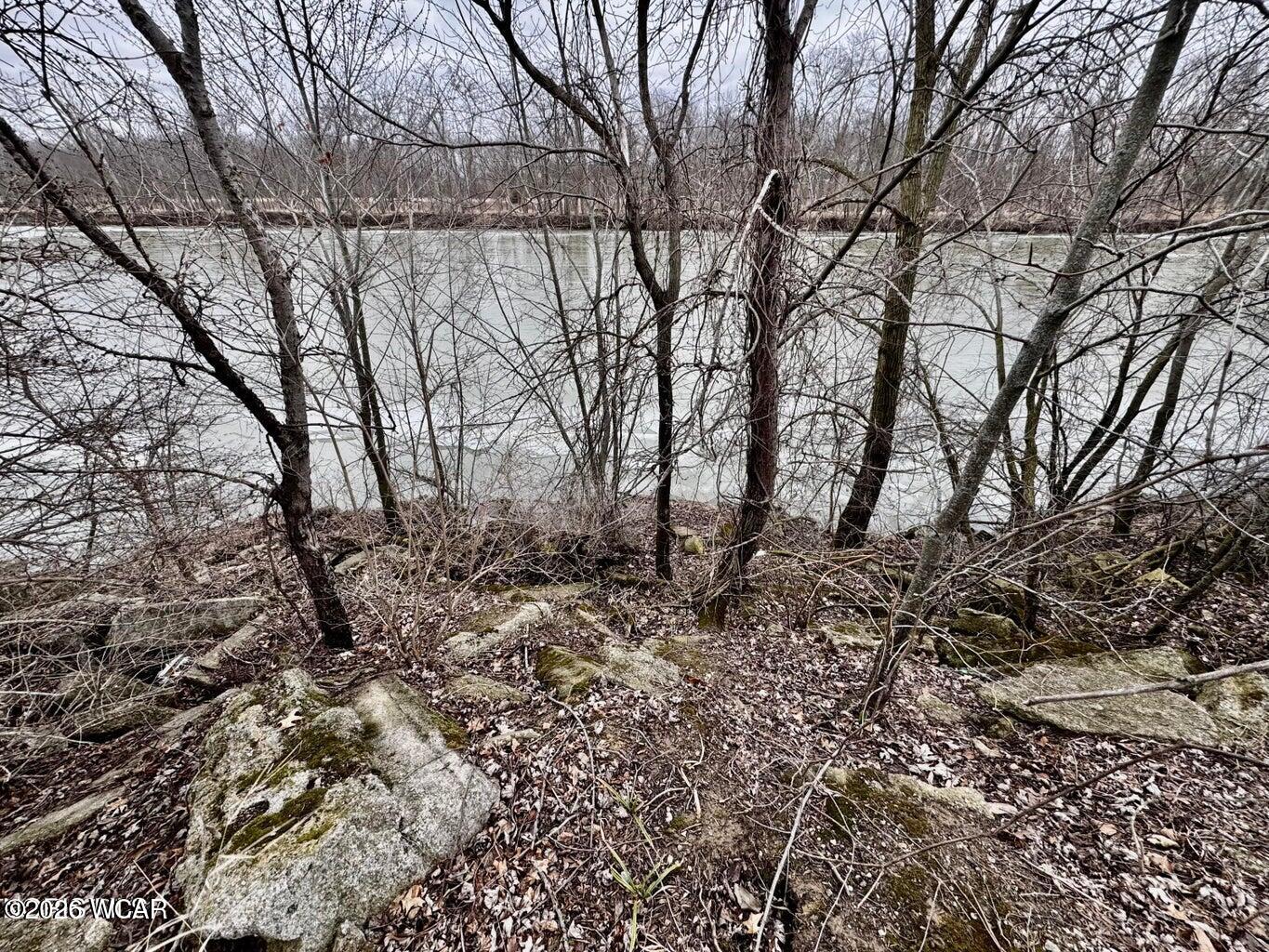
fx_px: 513
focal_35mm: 14
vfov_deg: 85.7
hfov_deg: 102.1
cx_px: 634
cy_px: 476
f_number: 2.2
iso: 40
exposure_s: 1/139
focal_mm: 2.22
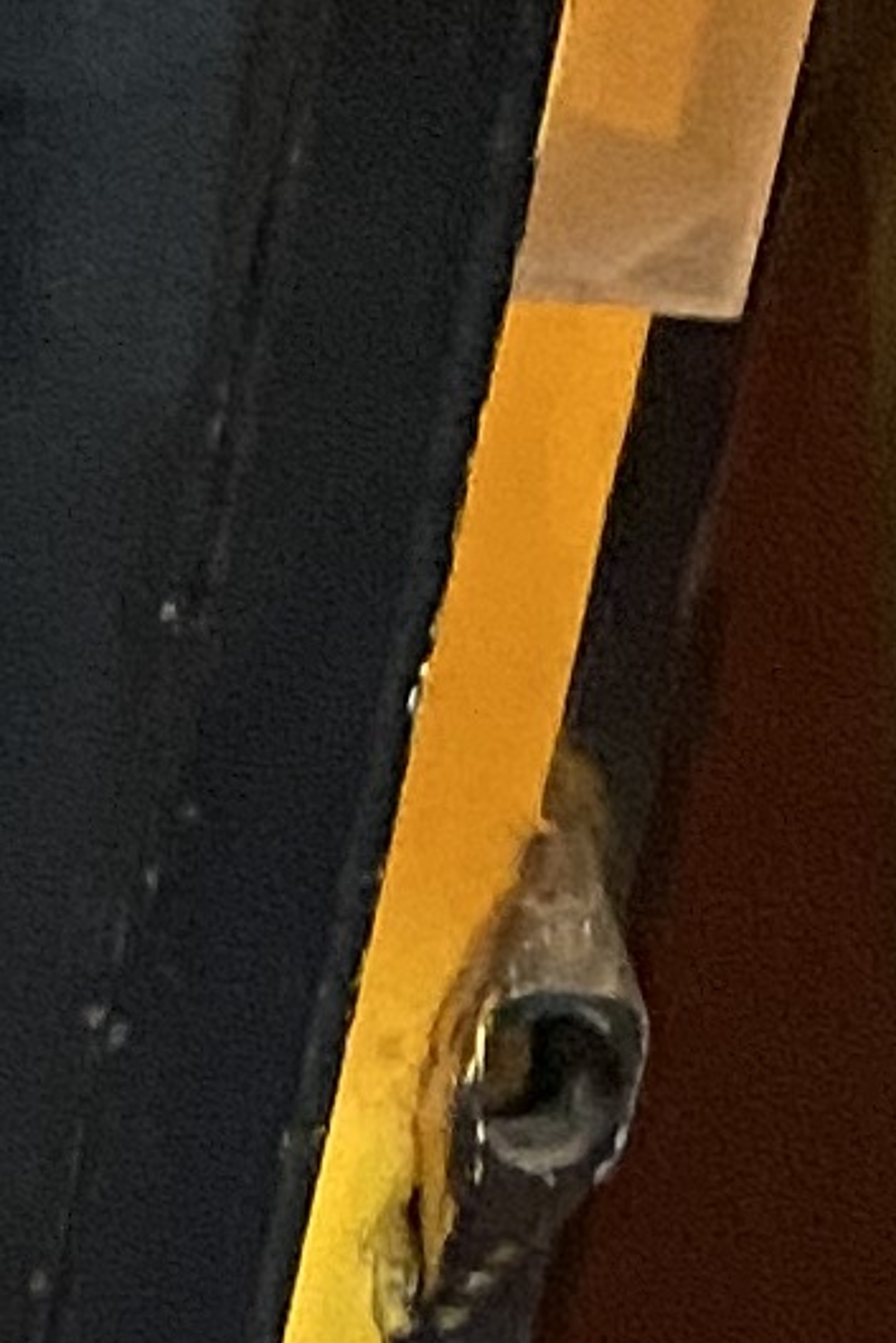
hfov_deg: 5.9
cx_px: -2254
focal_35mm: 206
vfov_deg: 8.3
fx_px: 7685
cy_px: 4179
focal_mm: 4.25
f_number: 1.8
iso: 400
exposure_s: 1/50
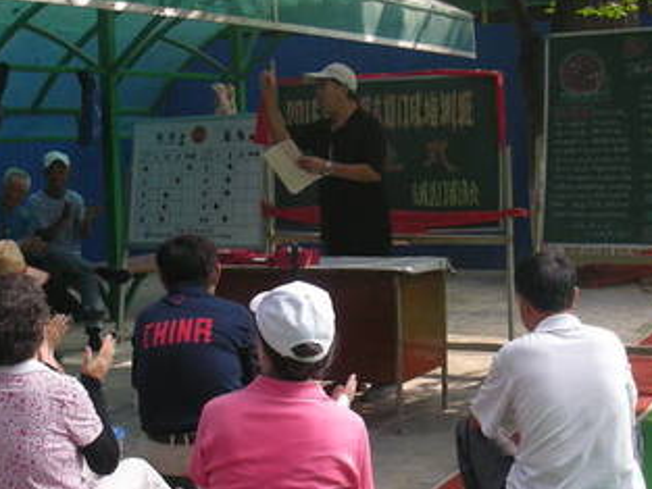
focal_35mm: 67
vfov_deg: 21.9
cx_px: 206
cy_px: 275
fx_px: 1262
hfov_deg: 28.7
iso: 50
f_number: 2.8
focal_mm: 5.8
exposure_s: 1/158
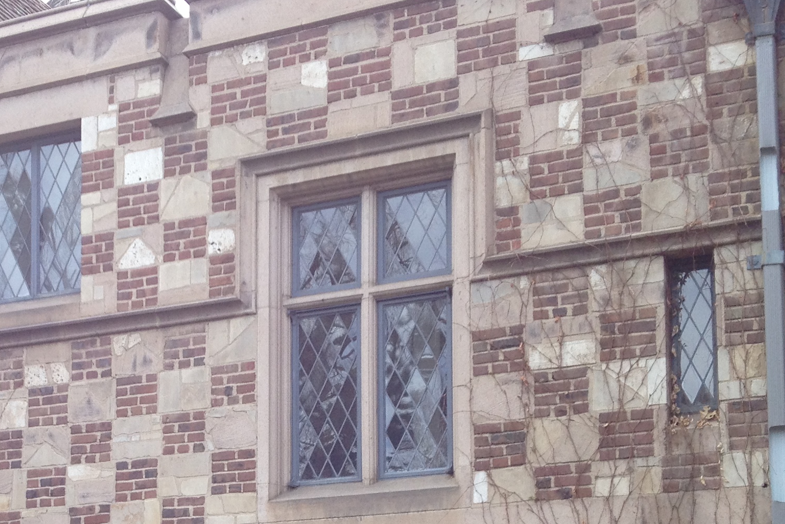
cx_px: 156
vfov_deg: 16.7
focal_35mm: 79
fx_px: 1723
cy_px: 587
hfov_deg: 25.2
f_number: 2.4
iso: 50
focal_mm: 4.28
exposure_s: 1/334
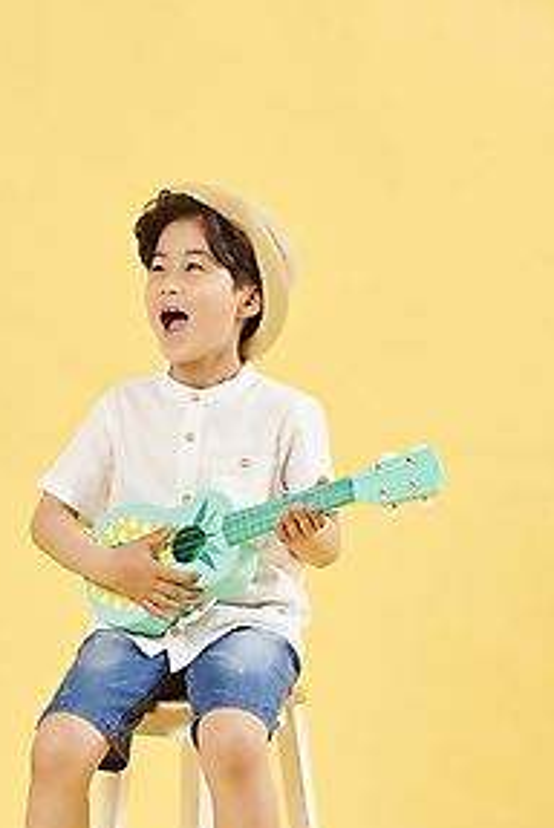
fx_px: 4168
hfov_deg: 7.6
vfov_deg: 11.3
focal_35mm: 181
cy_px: 525
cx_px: 212
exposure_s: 1/125
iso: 125
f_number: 8
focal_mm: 130
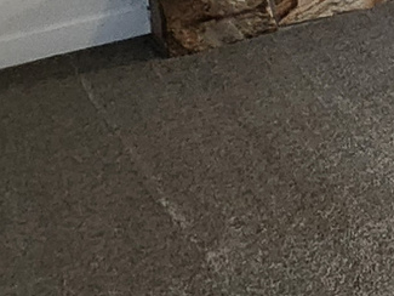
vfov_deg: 15.2
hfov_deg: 13.3
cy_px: -262
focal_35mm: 82
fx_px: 934
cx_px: 1046
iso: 400
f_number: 2.2
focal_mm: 2.2
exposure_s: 1/60
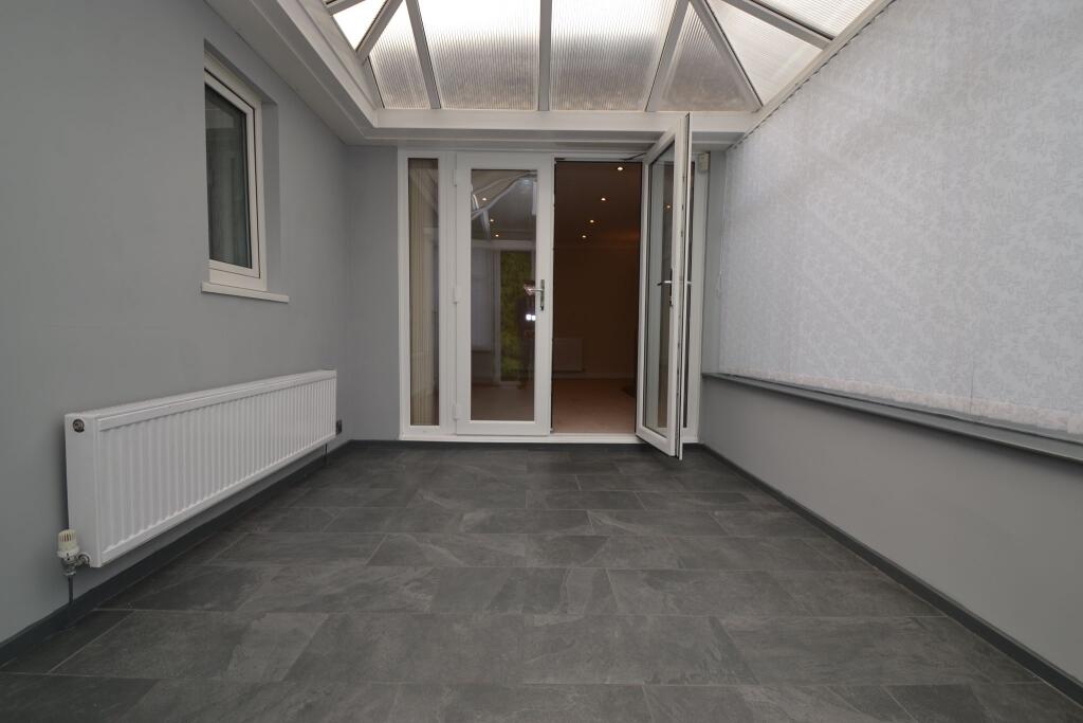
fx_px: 451
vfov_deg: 77.3
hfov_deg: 100.4
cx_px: 542
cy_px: 362
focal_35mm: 15
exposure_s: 1/125
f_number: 5.6
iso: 100
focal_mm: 10
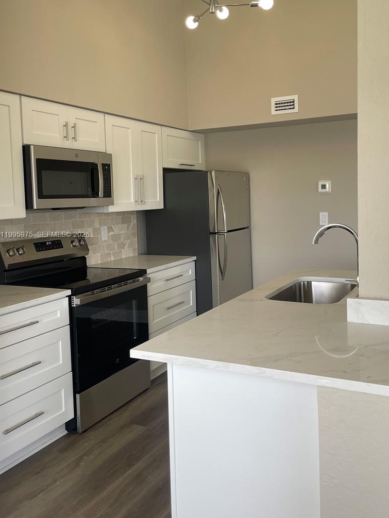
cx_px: 226
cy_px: 235
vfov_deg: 58.2
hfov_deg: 45.3
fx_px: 464
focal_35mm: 31
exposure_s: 1/159
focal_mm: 4.2
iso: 32
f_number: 1.6
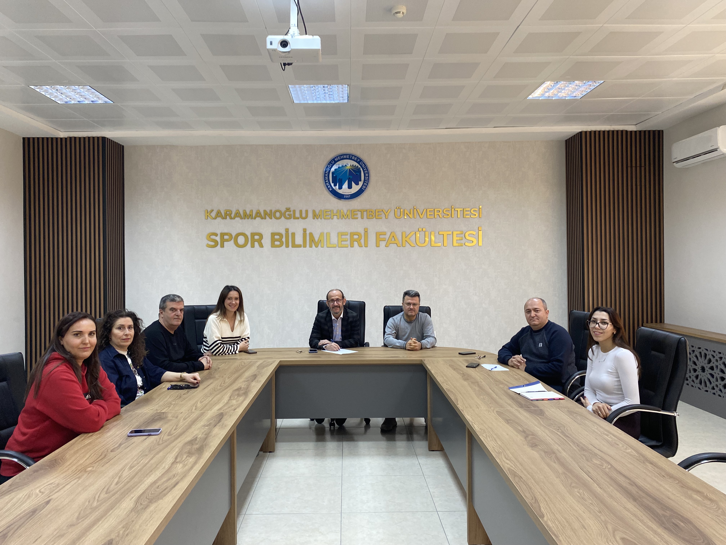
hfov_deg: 67.3
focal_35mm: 26
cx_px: 363
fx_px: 545
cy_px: 272
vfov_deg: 53.1
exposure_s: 1/50
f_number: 1.8
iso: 100
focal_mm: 4.25
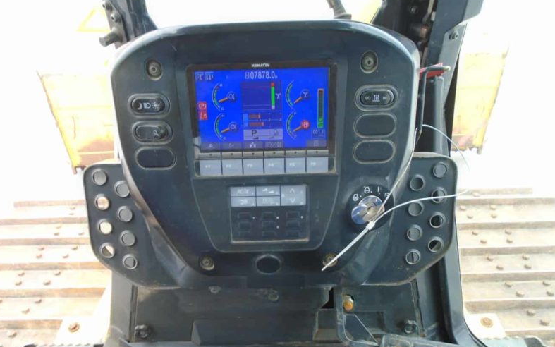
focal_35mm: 28
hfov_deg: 66.5
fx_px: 424
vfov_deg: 44.3
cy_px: 207
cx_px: 274
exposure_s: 1/50
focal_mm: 4.6
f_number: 3.2
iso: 100
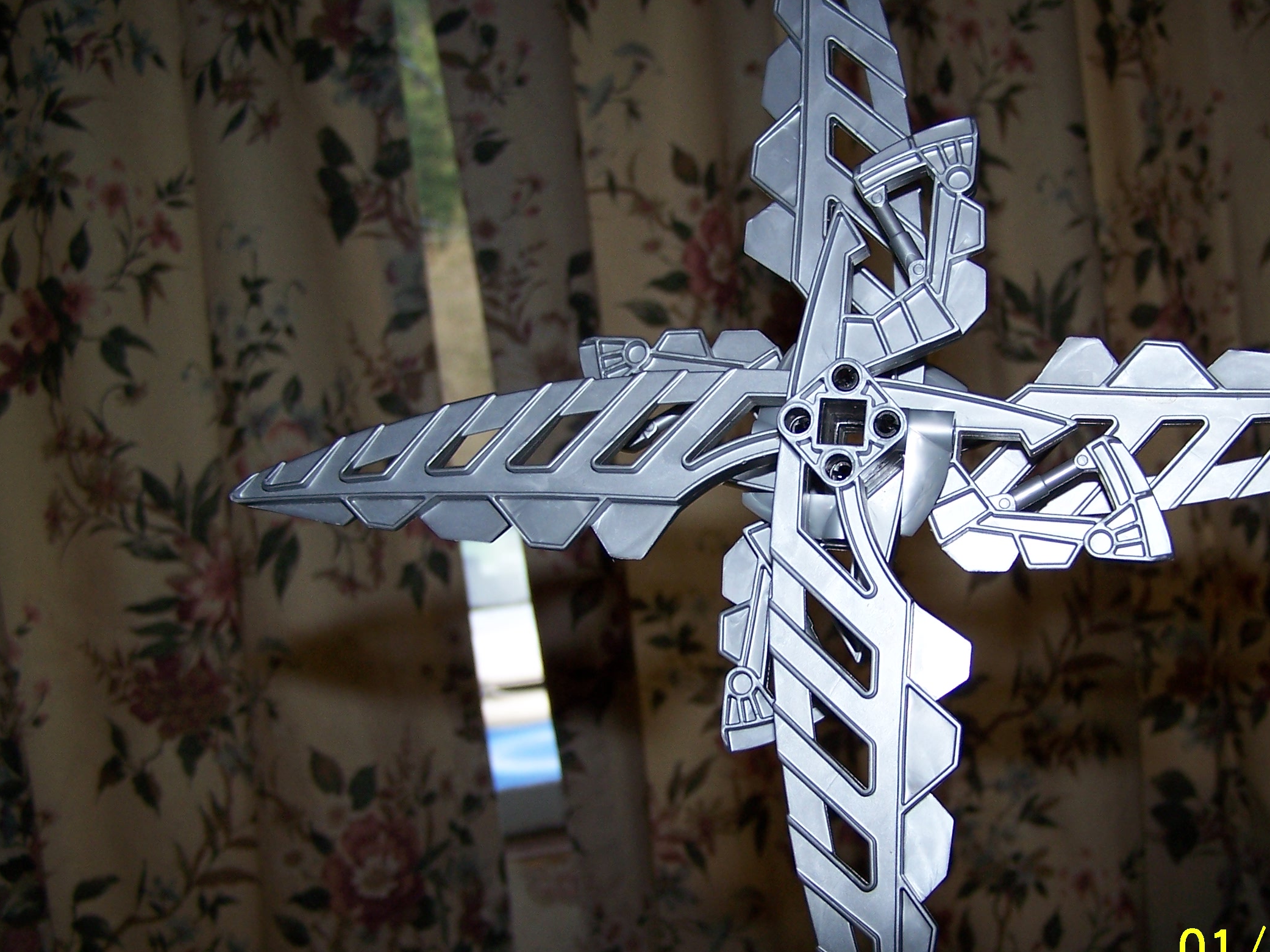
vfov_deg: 30.9
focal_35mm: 47
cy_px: 520
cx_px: 782
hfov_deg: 40.2
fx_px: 1724
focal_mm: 6.3
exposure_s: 1/60
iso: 80
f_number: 2.8
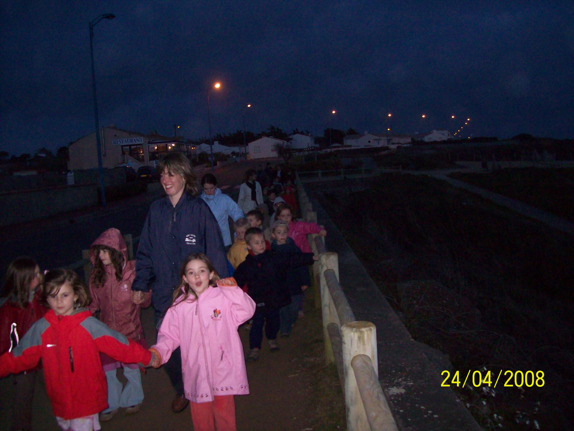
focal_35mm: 36
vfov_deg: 39.7
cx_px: 287
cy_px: 216
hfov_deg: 51.4
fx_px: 597
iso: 200
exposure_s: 1/64
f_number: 2.7
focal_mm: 6
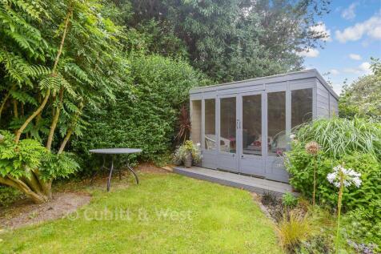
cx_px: 190
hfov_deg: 86.9
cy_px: 127
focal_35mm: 19
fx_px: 201
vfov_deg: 64.5
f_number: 8
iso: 160
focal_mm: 13
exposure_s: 1/100
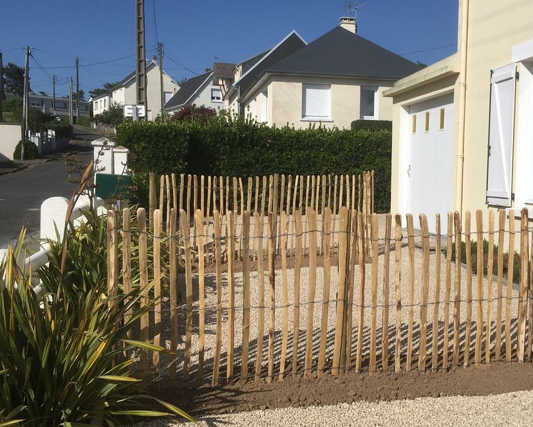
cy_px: 225
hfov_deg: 44.4
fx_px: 647
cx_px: 335
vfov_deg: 36.5
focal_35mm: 41
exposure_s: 1/3663
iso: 25
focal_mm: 4.15
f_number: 2.2
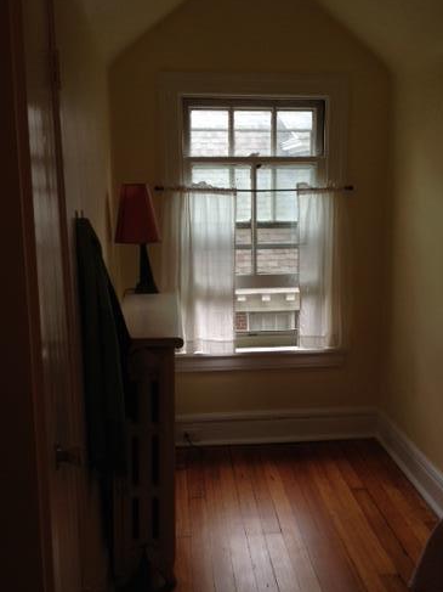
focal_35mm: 46
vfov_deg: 41.2
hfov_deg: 31.5
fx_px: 785
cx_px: 251
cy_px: 325
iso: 50
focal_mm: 4.28
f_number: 2.4
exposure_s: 1/60
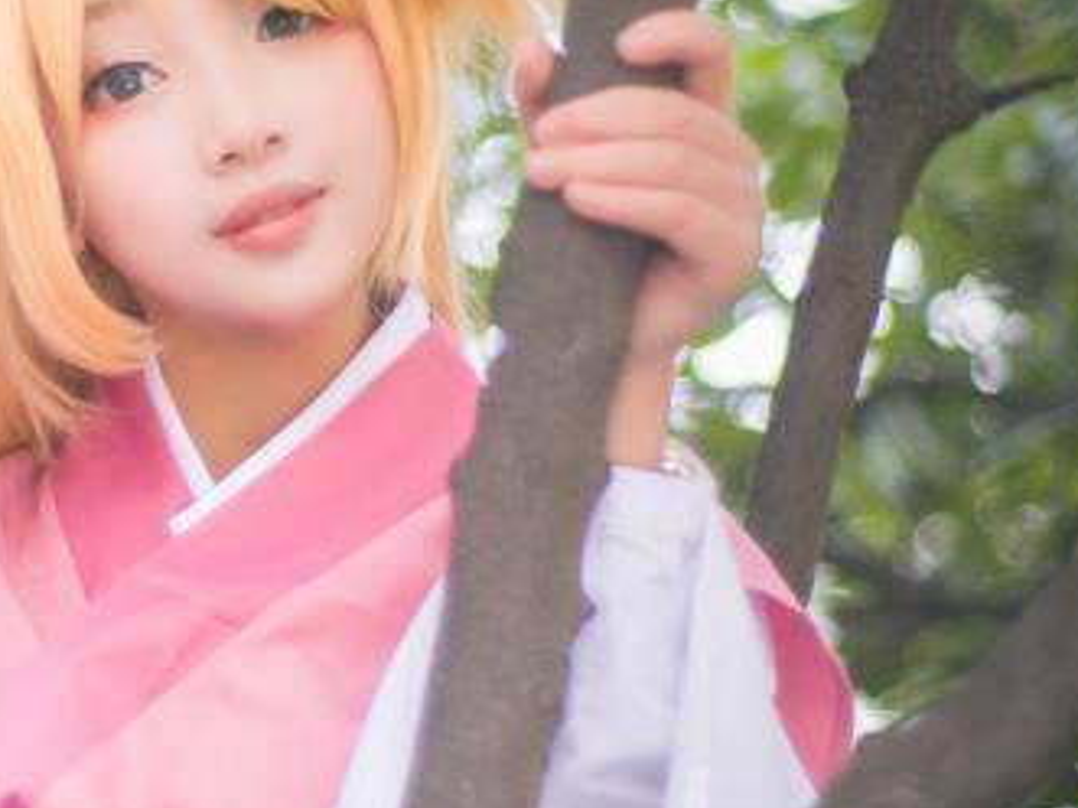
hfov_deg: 9.9
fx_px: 6102
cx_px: -274
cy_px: 389
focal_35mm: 196
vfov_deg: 7.6
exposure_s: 1/640
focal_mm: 50
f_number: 1.8
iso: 800
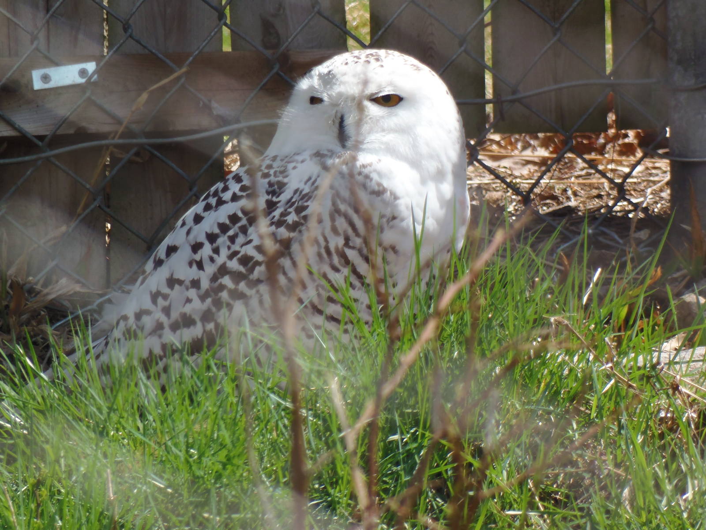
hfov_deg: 2.3
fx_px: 17621
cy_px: 265
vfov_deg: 1.7
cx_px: 353
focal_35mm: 864
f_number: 5.7
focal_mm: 154.8
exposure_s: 1/250
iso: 100
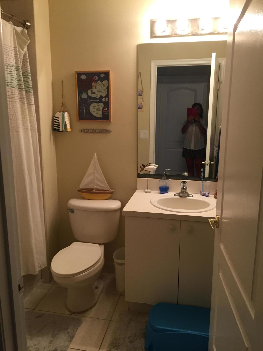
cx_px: 132
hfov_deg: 48.2
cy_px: 176
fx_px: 294
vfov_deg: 61.7
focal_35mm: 29
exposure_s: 1/30
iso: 125
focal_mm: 4.15
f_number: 2.2
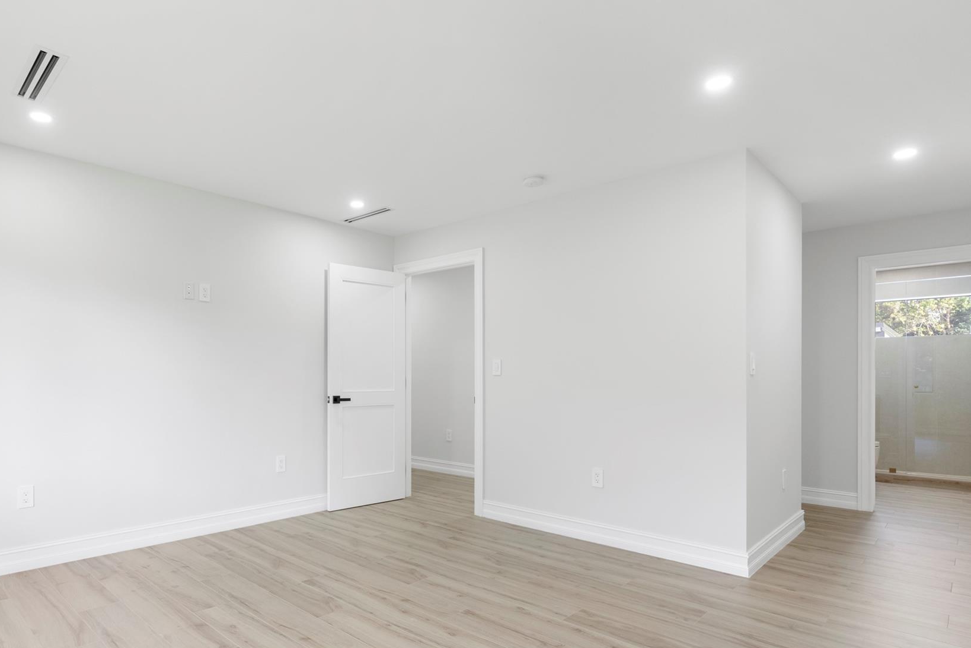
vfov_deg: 61.6
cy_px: 377
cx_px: 391
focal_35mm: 20
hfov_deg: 83.0
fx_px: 539
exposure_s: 1/10
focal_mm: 16
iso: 800
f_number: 9
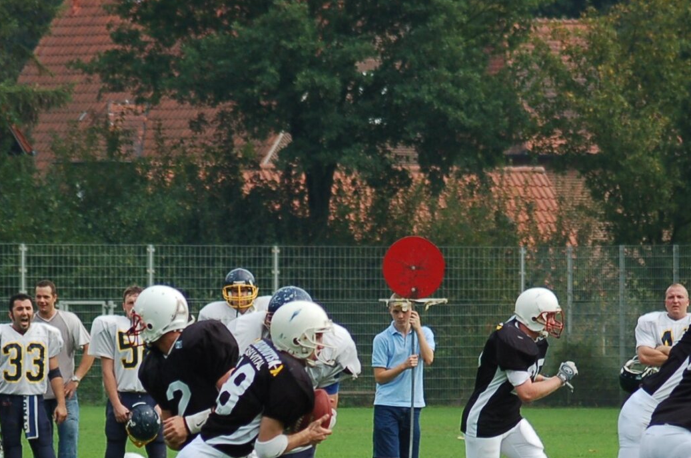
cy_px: 483
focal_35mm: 382
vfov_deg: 3.6
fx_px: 7318
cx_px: 330
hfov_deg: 5.4
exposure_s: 1/1000
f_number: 4.2
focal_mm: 120
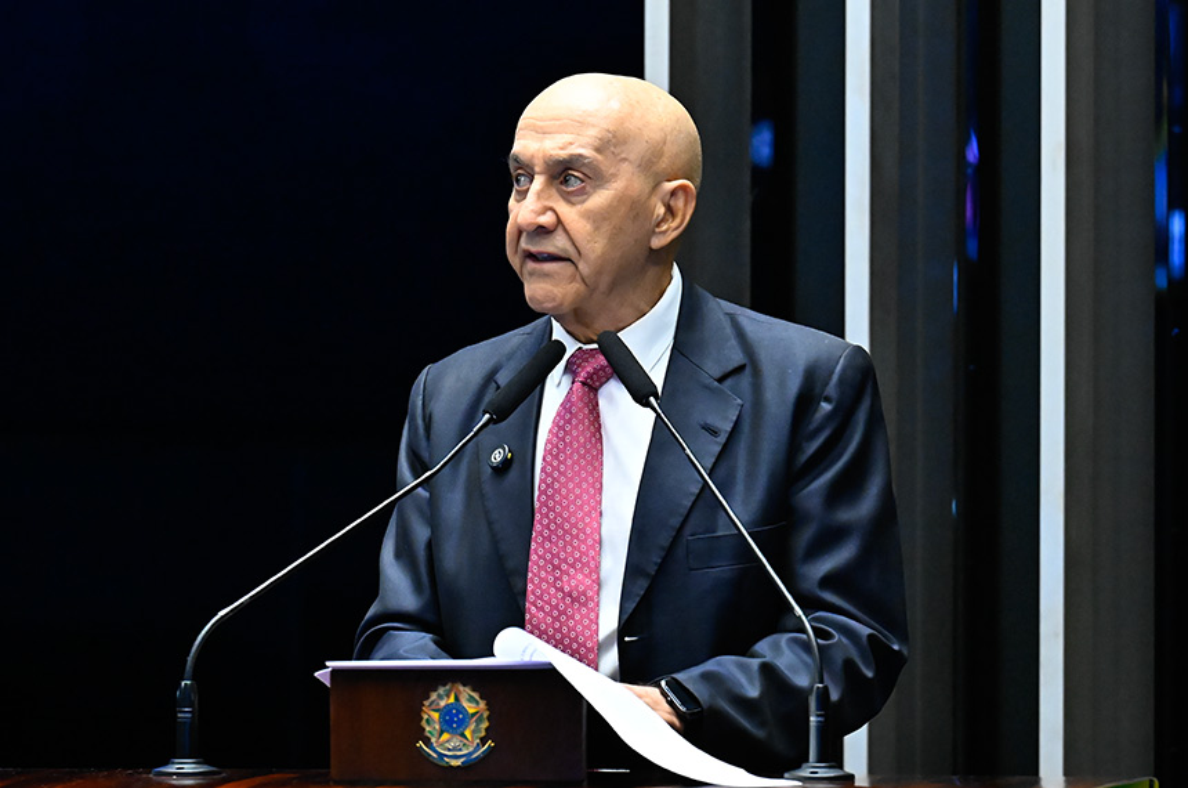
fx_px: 9882
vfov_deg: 4.6
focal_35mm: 300
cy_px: 394
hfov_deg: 6.9
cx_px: 594
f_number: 5
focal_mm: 200
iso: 6400
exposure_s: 1/100
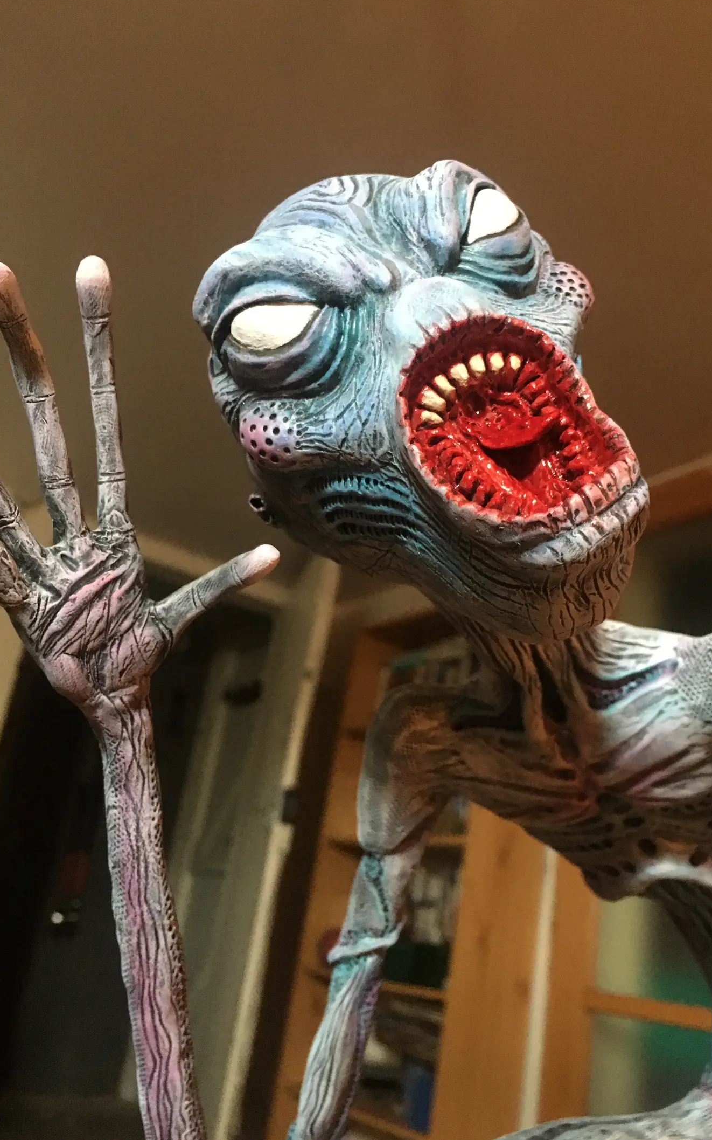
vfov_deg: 61.2
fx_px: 962
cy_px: 567
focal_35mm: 31
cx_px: 371
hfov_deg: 40.6
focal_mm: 4.15
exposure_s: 1/17
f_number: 2.2
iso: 200
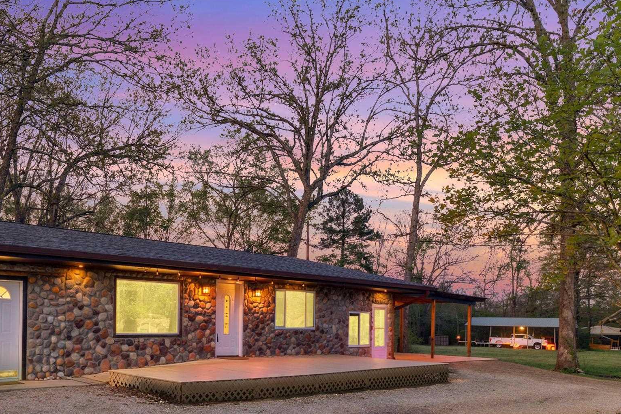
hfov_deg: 57.2
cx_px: 178
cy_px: 319
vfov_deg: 40.3
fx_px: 545
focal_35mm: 32
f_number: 9
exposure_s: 1/100
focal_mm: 12.9
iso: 200
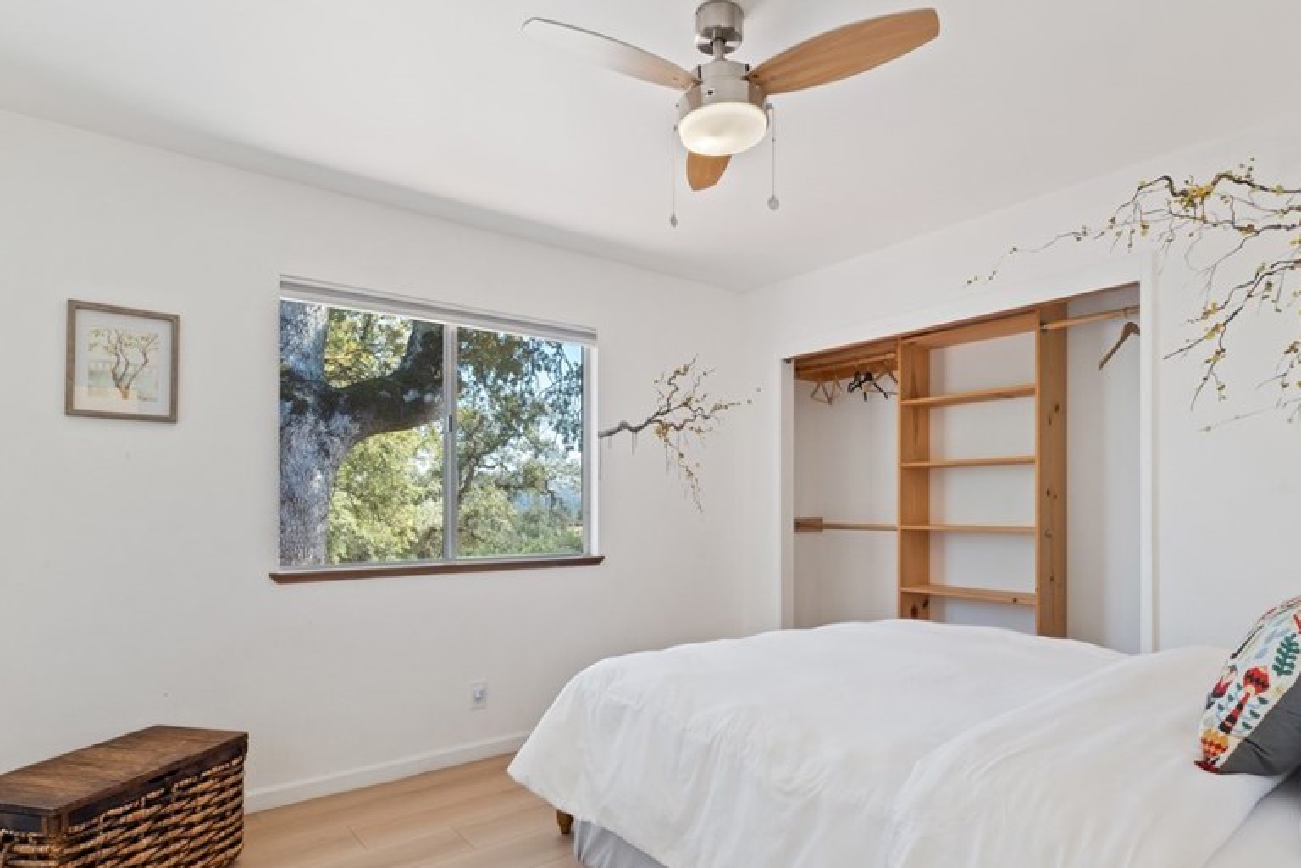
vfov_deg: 61.5
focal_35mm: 20
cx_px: 664
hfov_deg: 84.0
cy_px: 509
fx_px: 723
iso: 100
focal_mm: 10
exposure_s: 1/1.25
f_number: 8
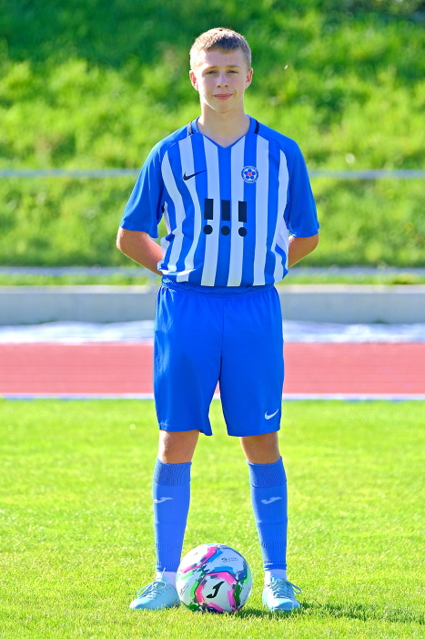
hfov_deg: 7.9
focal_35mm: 173
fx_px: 3065
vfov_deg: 11.9
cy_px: 320
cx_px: 212
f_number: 2.8
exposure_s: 1/1300
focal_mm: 115
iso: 320
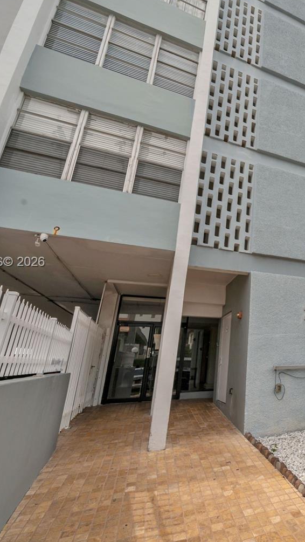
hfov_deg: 46.4
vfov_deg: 86.6
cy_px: 263
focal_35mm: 20
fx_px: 287
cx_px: 308
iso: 320
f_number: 11
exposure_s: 1/400
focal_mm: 12
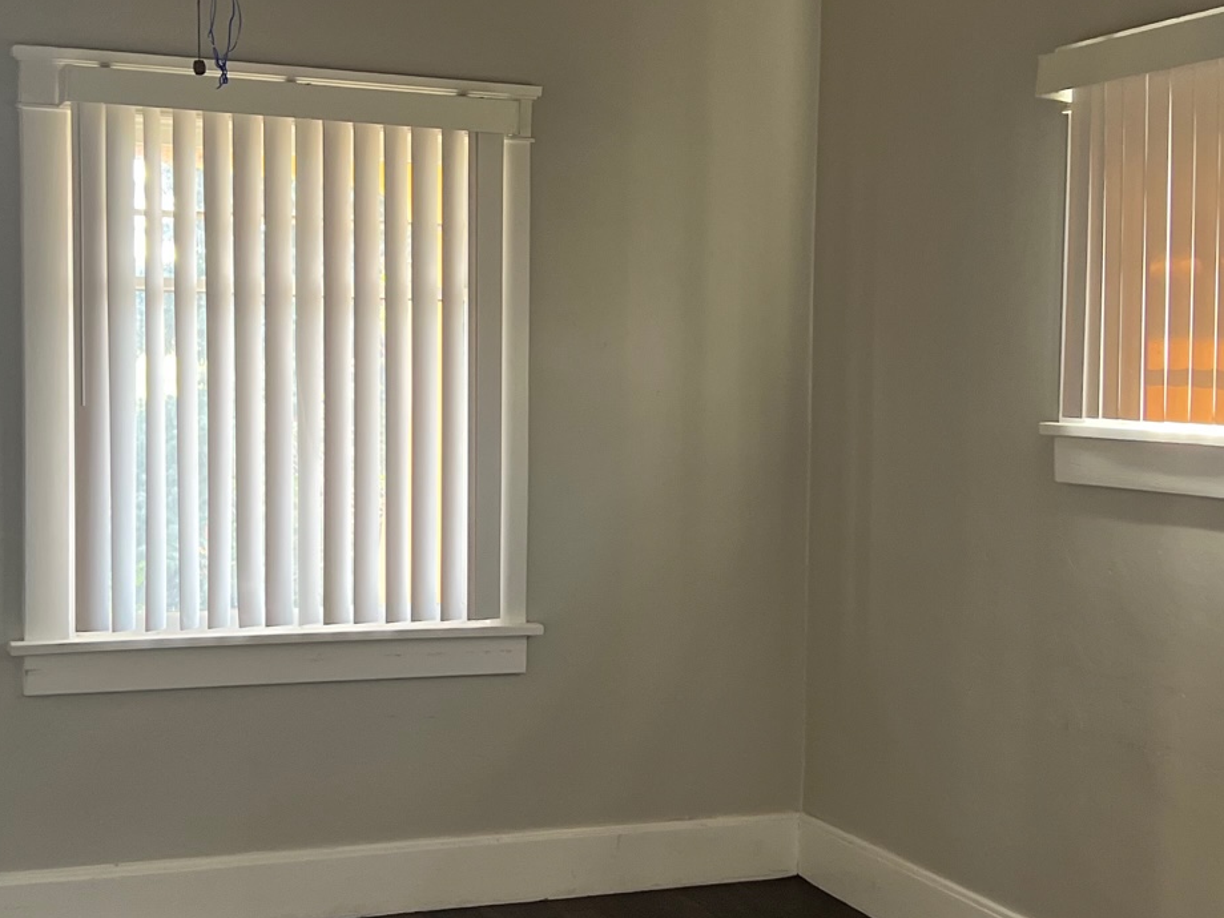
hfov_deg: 33.8
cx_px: 611
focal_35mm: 57
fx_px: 2015
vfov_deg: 25.7
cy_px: 459
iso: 125
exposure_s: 1/108
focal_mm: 5.7
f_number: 1.5
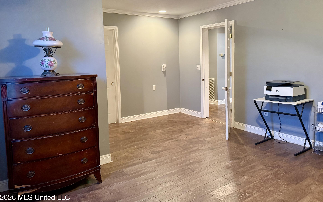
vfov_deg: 45.8
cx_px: 165
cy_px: 81
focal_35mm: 27
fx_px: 238
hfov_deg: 68.4
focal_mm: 6.76
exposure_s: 1/60
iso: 640
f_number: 1.78
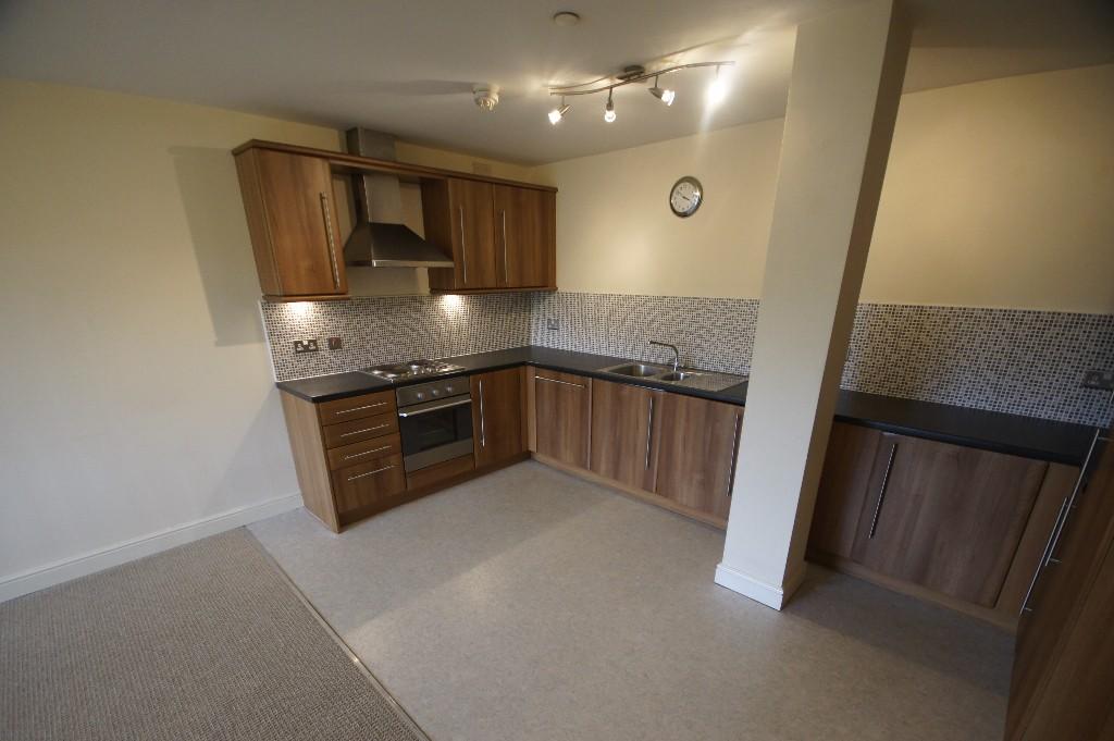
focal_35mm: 15
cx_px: 557
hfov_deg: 100.4
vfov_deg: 77.2
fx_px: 464
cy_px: 370
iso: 640
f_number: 4
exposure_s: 1/30
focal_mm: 10
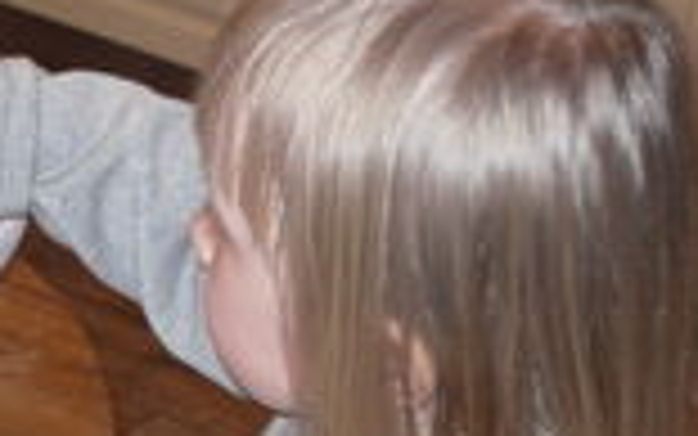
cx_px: -144
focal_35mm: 153
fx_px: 2912
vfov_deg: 8.6
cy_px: 315
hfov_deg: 13.3
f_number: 3.5
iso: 80
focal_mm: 6.3
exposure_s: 1/45
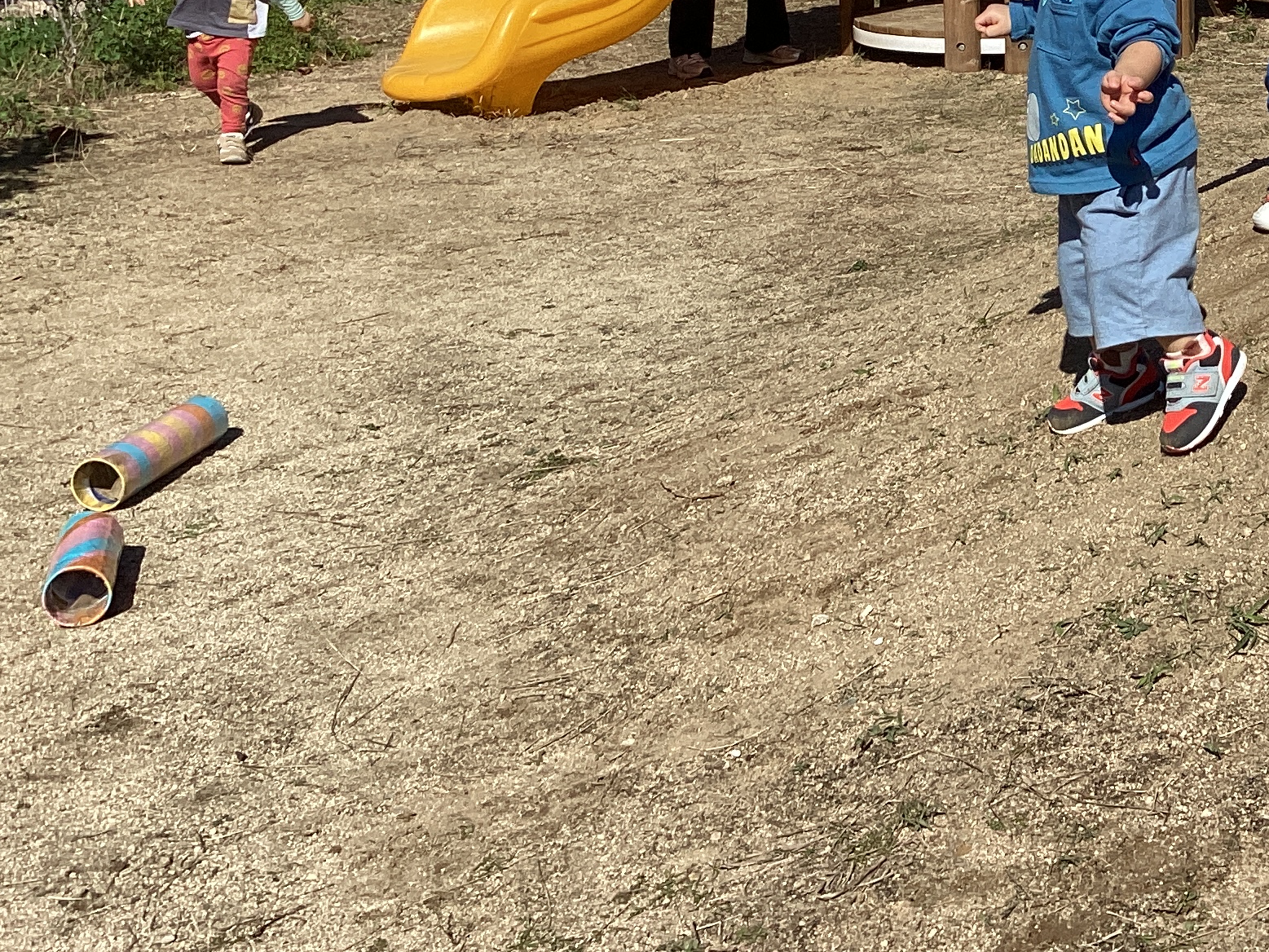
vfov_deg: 22.0
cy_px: 67
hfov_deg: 28.1
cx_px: 1258
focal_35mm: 65
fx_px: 2383
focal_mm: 3.3
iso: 25
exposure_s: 1/1894
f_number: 2.4
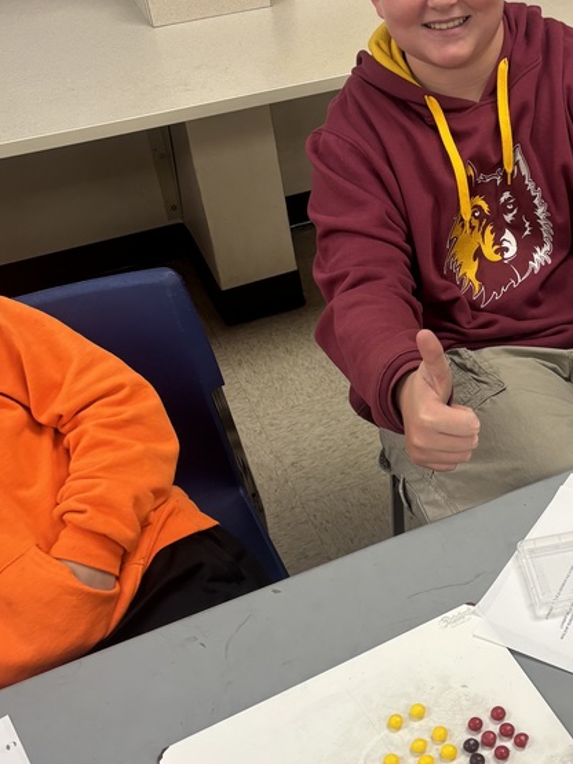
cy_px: 412
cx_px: 499
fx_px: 1060
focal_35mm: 48
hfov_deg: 29.2
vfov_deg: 39.6
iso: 125
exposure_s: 1/120
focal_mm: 5.96
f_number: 1.6
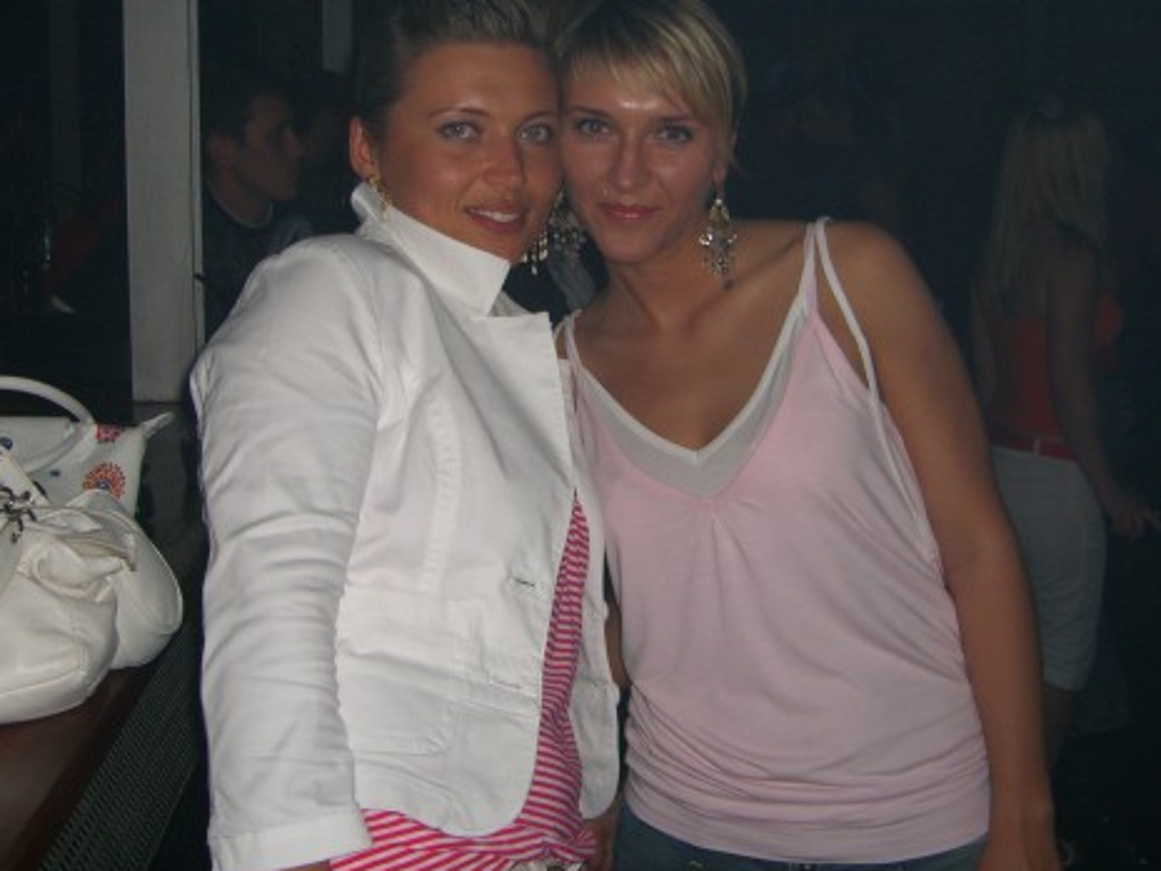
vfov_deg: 29.6
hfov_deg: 38.9
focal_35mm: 49
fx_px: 1644
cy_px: 322
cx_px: 619
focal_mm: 7.9
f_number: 2.8
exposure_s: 1/60
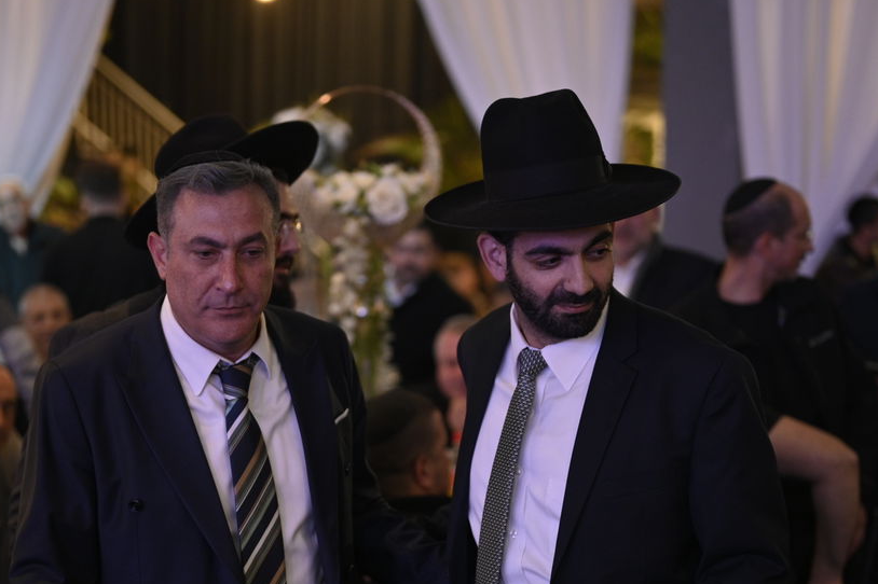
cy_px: 428
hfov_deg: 23.7
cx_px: 419
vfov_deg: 15.8
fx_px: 2096
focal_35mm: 86
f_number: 1.8
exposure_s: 1/200
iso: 800
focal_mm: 50
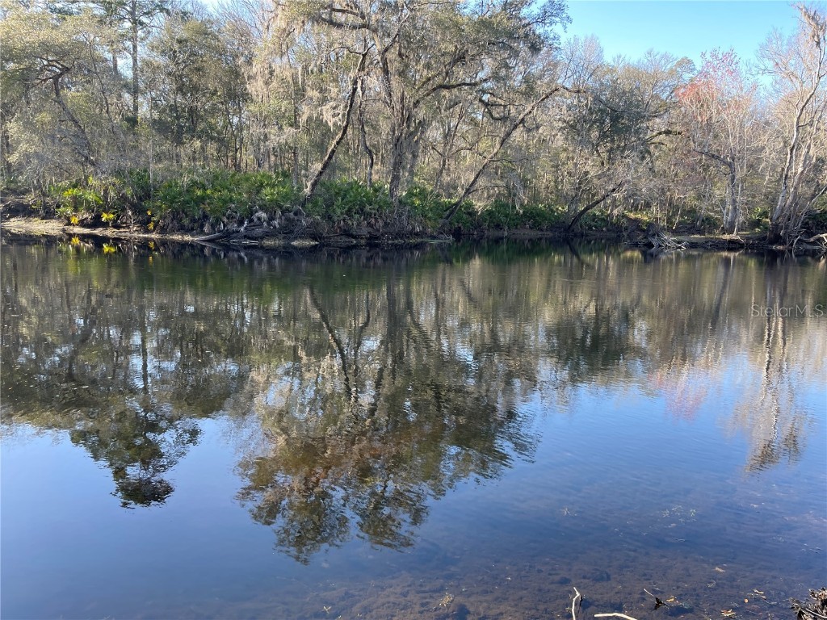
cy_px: 310
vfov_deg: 53.1
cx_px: 414
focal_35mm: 26
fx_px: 621
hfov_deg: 67.3
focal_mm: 4.2
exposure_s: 1/226
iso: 32
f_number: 1.6
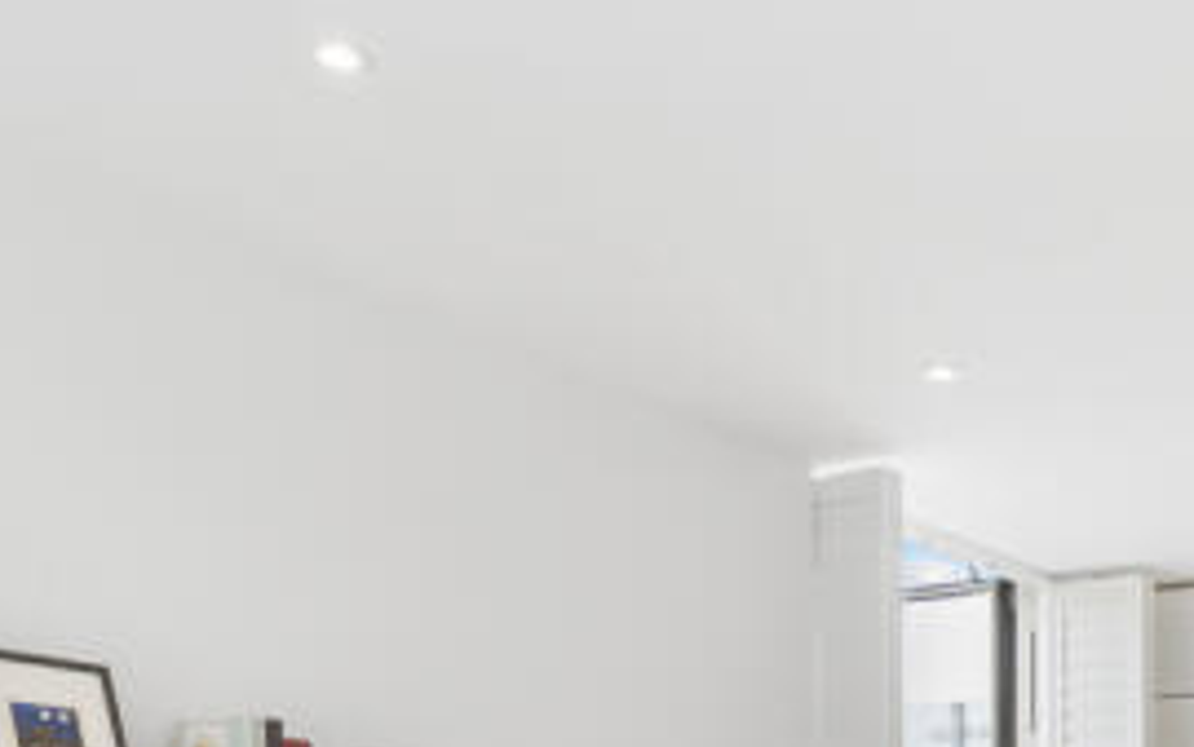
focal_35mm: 54
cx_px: 1234
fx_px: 1758
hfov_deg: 33.8
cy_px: 1006
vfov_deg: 21.4
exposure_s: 1/2.5
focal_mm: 14
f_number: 16
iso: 200
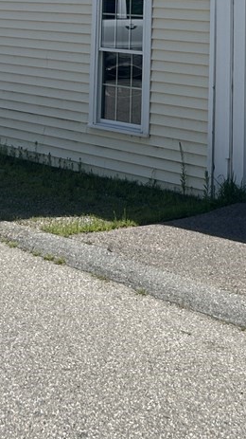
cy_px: -176
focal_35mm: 94
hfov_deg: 12.8
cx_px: 165
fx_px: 1091
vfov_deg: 20.2
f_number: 1.5
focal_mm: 5.7
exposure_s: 1/5319
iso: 50
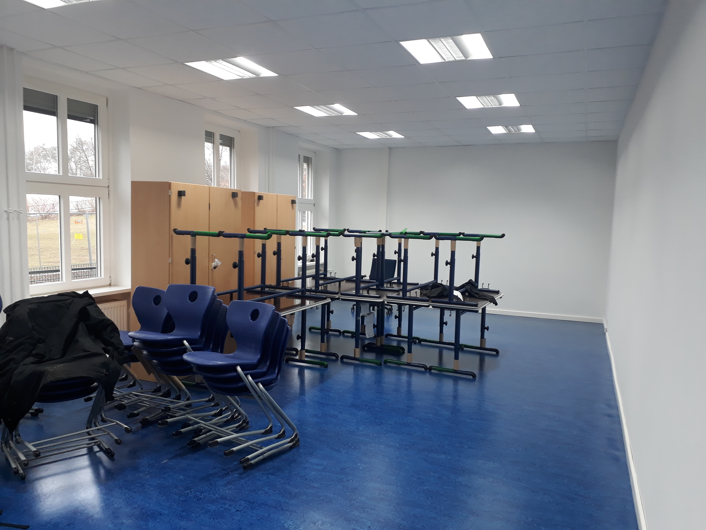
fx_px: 551
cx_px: 353
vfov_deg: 51.4
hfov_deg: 65.3
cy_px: 265
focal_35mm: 27
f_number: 1.9
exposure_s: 1/33
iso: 50
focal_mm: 3.6
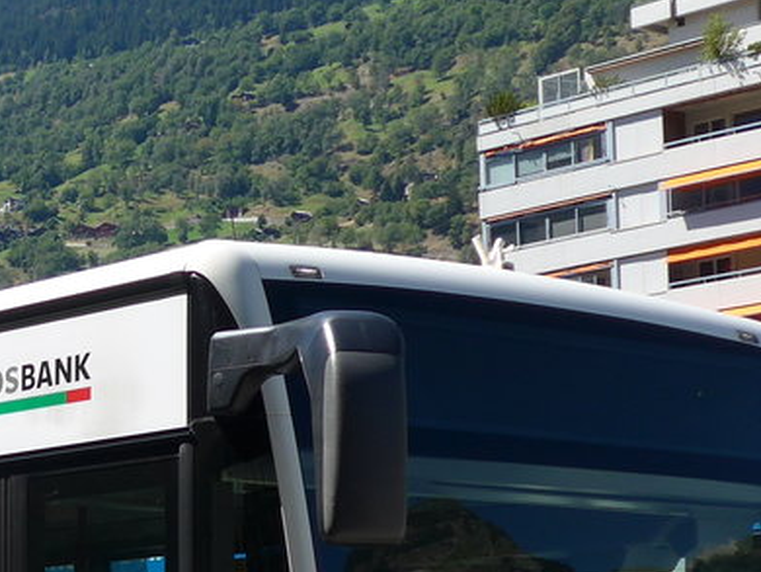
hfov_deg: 15.9
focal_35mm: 120
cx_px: -96
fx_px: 2640
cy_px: 670
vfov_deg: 12.1
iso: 80
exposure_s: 1/1300
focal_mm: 8
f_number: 2.8
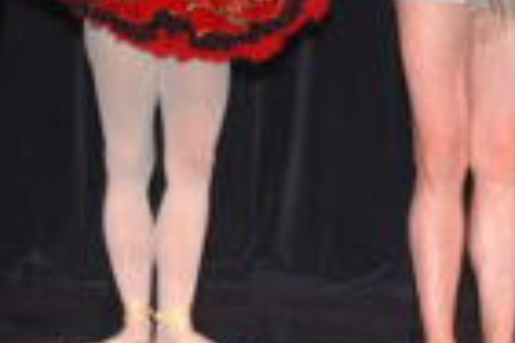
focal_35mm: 217
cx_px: 358
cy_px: -47
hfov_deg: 9.5
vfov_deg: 6.3
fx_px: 3104
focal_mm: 50
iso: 140
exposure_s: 1/80
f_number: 3.5
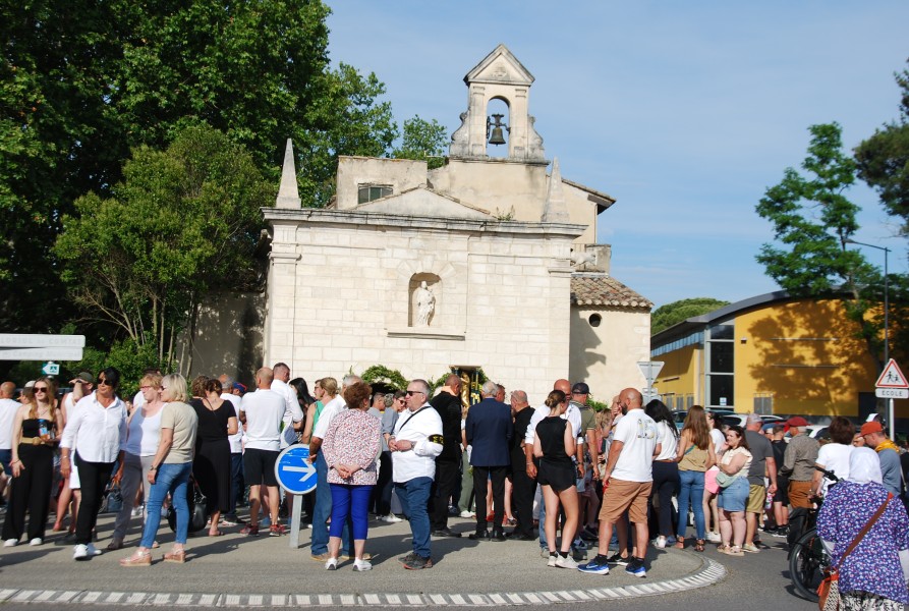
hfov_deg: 37.8
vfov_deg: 25.9
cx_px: 454
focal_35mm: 52
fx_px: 1329
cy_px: 306
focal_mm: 35
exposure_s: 1/320
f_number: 9
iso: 100
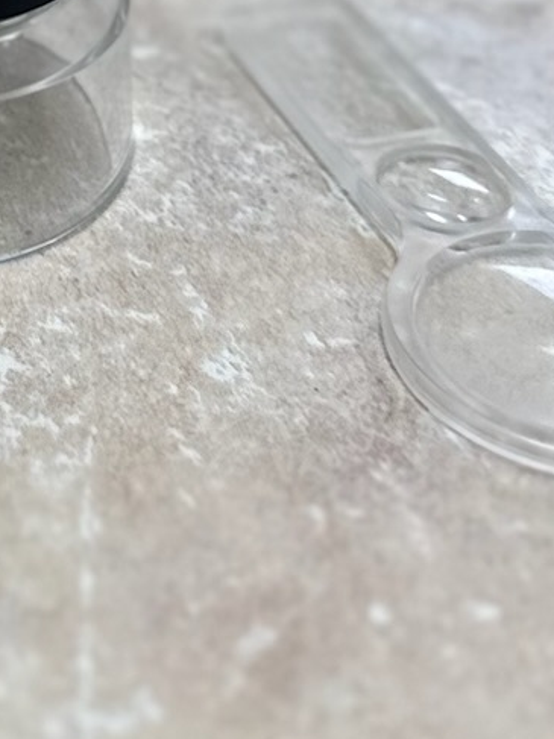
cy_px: -214
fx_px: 2156
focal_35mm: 101
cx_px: -358
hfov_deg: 13.5
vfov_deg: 18.2
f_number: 1.78
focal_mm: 6.86
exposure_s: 1/120
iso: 80
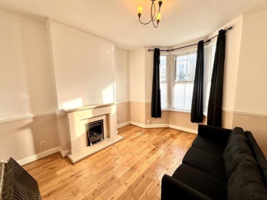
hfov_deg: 102.1
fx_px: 108
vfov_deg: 85.7
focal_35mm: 14
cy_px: 100
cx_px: 134
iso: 40
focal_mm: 2.22
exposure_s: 1/111
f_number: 2.2
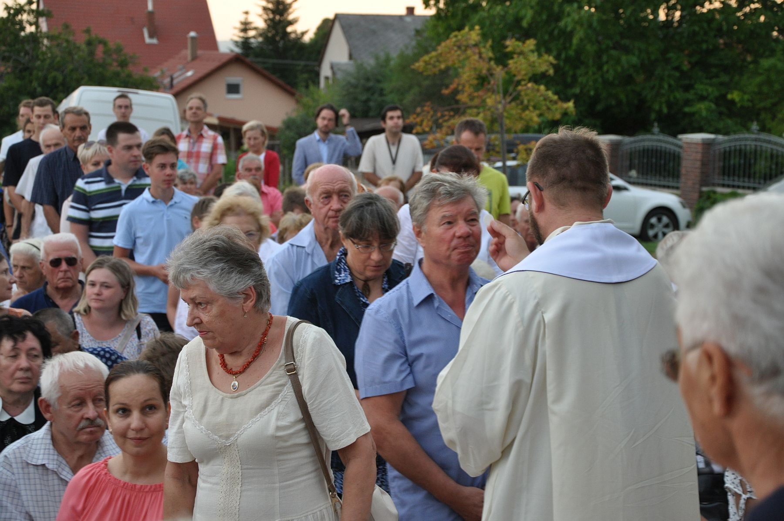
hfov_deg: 23.4
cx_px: 392
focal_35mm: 87
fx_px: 1893
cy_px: 260
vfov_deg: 15.7
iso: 800
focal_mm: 58
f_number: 5
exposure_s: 1/50
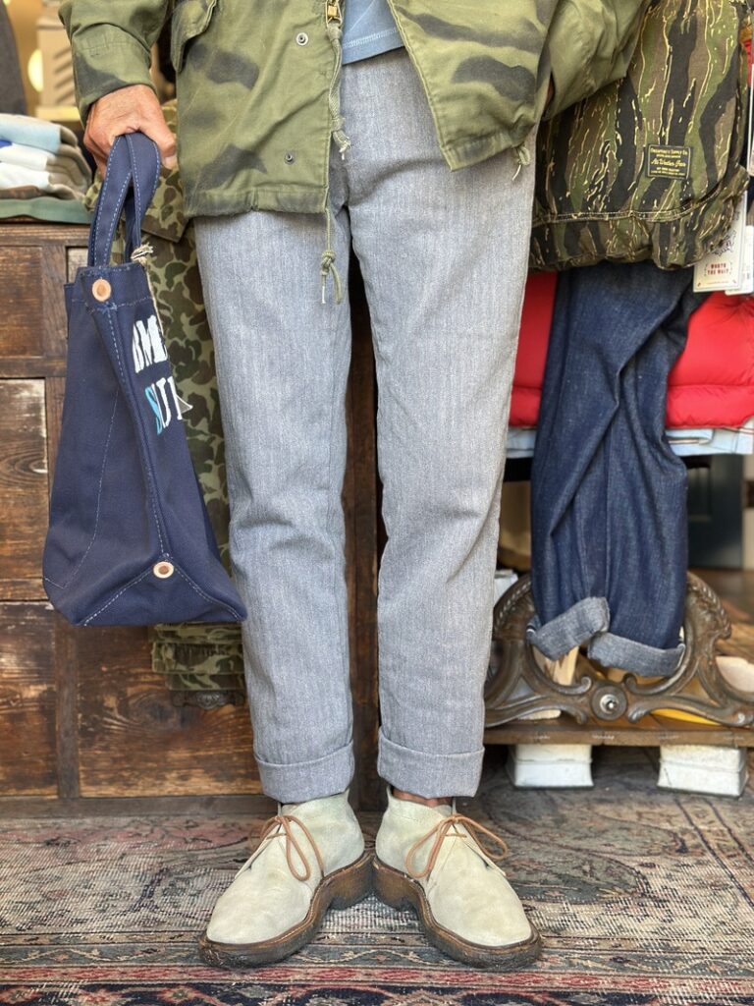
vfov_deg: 39.7
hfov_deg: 30.3
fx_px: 1394
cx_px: 377
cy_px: 503
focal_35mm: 48
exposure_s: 1/60
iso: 125
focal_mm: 6.86
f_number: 1.78
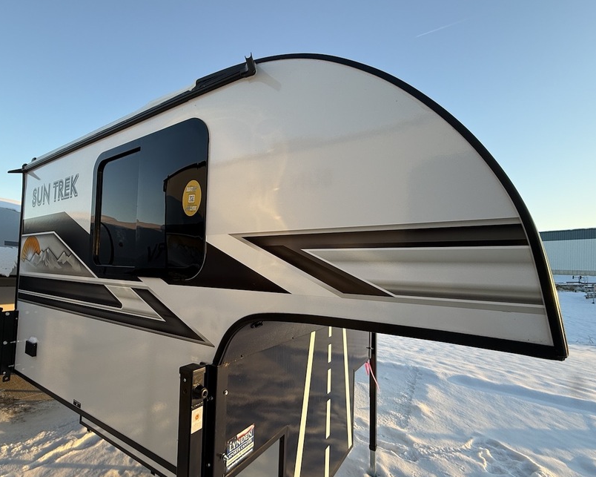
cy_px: 260
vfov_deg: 76.8
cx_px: 265
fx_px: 300
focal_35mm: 17
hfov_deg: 89.3
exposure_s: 1/227
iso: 50
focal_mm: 2.22
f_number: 2.2
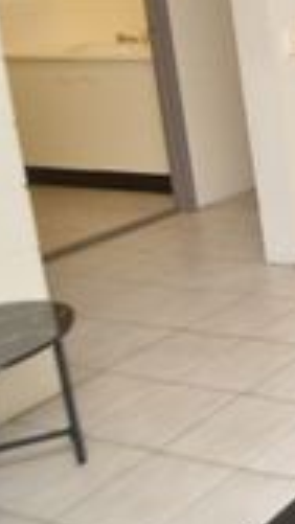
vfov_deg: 37.3
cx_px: 725
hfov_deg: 14.3
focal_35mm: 53
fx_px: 737
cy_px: 80
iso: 450
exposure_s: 1/60
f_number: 3.8
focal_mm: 12
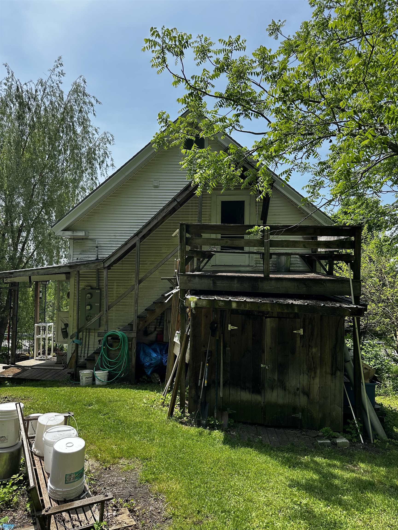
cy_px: 265
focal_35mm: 24
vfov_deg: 71.6
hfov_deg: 56.8
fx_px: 368
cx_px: 199
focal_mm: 6.86
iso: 80
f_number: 1.78
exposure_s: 1/2469
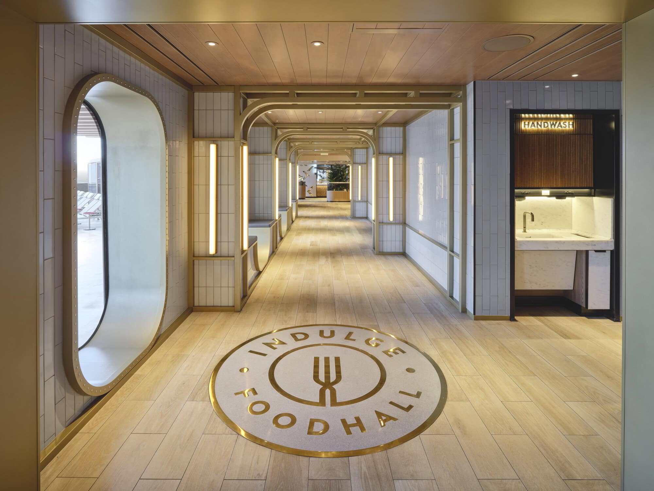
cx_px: 327
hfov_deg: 84.7
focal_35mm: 19
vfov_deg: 68.7
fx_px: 359
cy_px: 246
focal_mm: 24
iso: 100
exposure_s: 3
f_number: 13
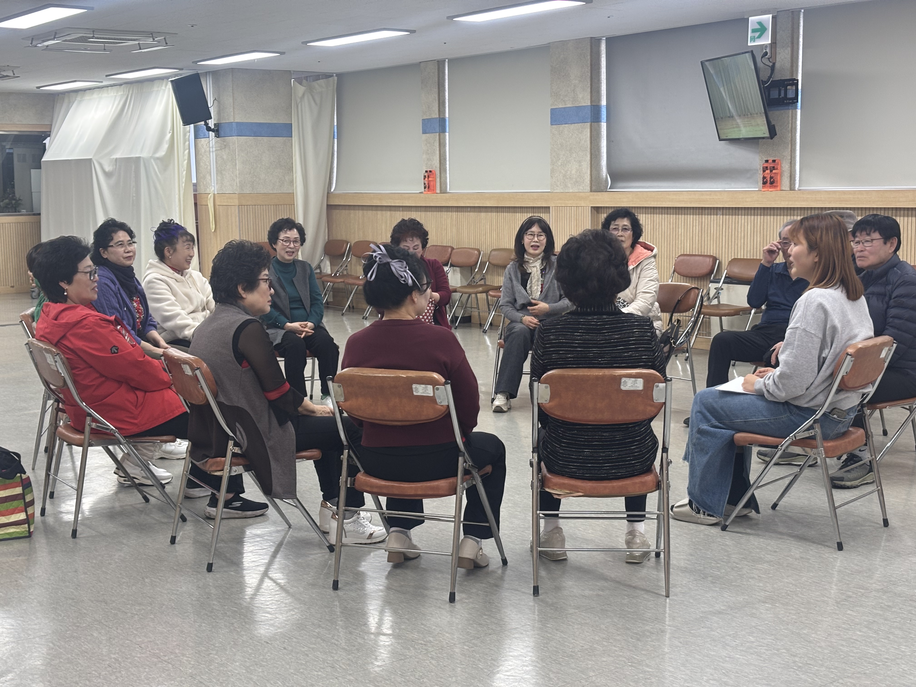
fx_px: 1376
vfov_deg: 28.0
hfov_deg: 36.8
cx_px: 458
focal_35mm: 52
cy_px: 344
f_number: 1.6
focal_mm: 5.96
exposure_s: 1/60
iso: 64
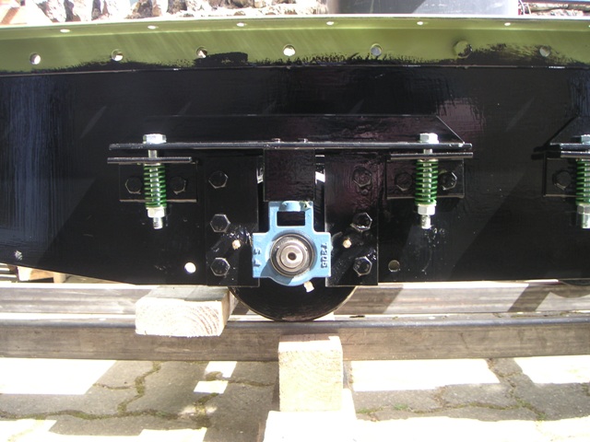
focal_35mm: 37
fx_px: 631
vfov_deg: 38.7
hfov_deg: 50.1
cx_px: 295
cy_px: 221
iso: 50
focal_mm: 5.7
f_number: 2.8
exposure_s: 1/90
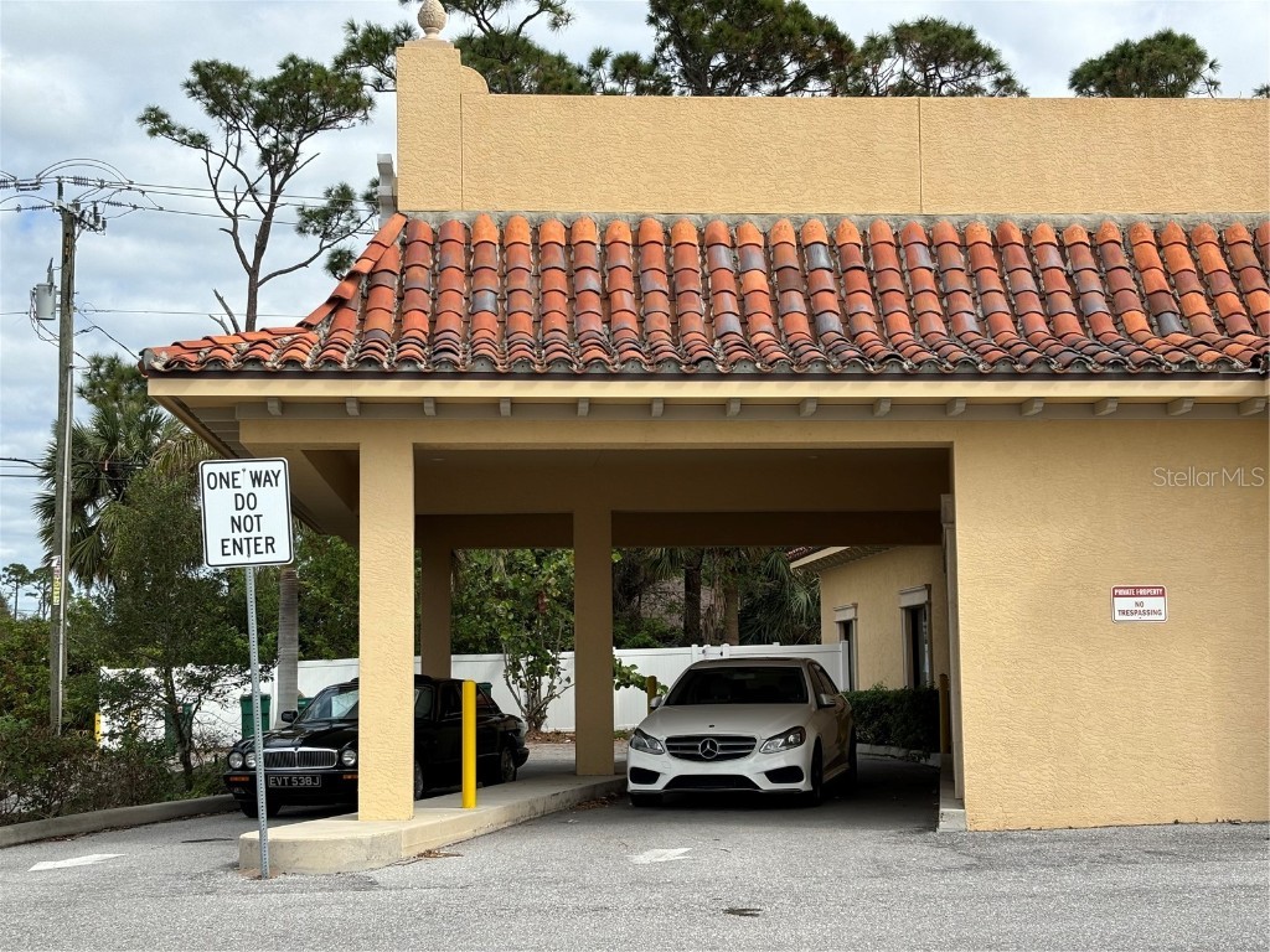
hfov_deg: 36.8
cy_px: 476
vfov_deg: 28.0
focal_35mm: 52
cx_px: 635
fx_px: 1908
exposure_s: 1/2288
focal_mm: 5.96
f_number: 1.6
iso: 40
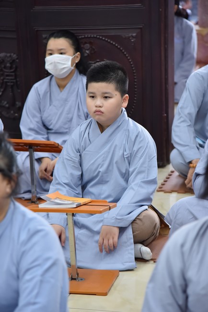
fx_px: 1039
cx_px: 104
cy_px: 156
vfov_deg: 17.1
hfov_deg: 11.4
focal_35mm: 120
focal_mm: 120
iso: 2000
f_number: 4
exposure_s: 1/100
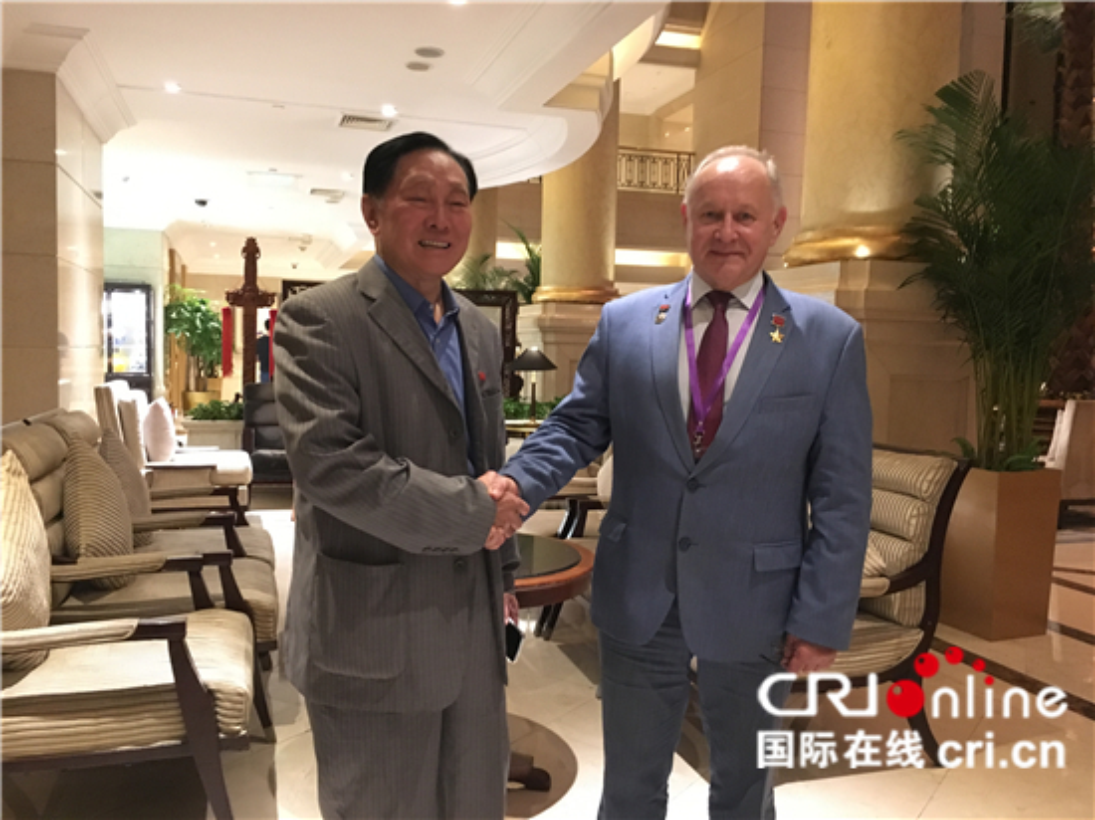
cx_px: 548
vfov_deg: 48.2
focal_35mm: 29
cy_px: 410
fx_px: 917
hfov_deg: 61.7
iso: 640
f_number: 2.2
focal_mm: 4.15
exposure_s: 1/17
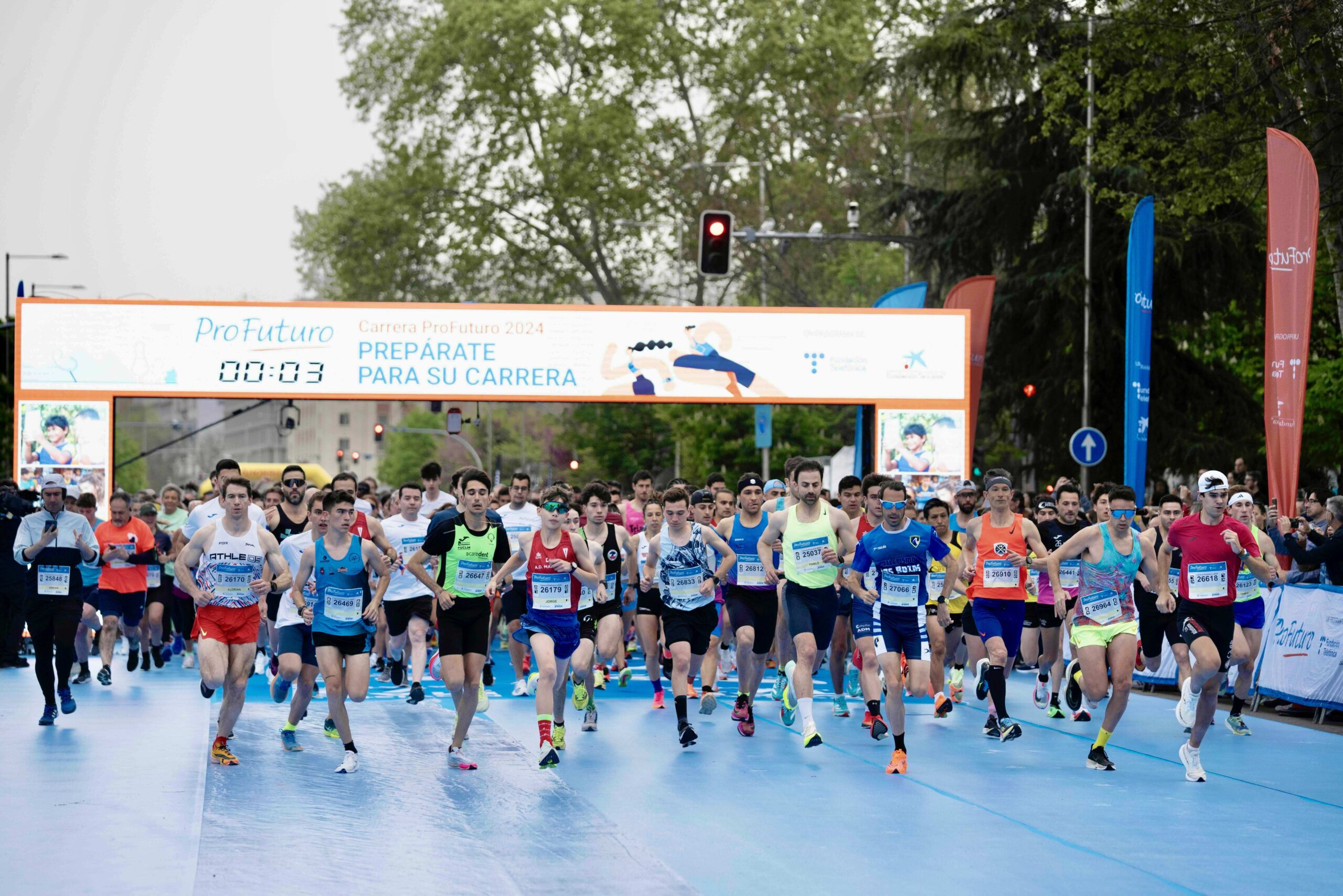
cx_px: 672
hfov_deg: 17.6
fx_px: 4327
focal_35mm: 116
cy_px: 448
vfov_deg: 11.8
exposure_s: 1/1000
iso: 800
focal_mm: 116
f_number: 3.5
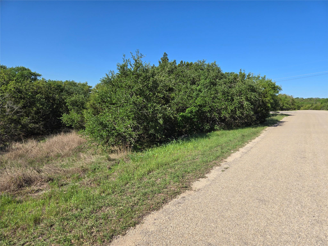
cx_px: 164
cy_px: 123
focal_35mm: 23
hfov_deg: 73.9
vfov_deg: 58.9
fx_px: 218
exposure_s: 1/1756
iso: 25
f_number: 1.8
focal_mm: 5.4
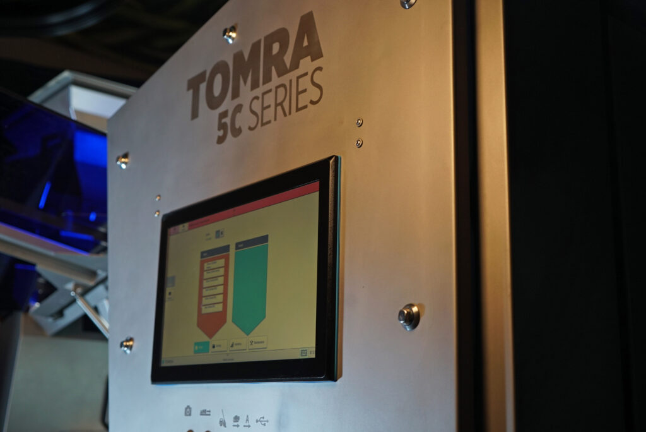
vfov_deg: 30.6
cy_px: 216
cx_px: 323
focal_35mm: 44
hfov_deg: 44.5
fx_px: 790
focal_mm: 44
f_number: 4
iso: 640
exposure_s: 1/40
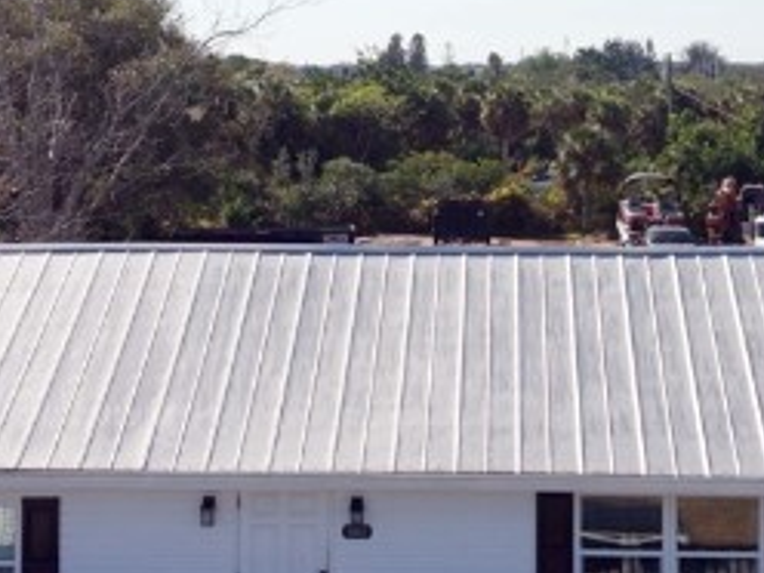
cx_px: 468
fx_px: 2185
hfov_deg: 19.8
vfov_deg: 14.8
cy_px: 55
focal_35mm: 99
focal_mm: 8.7
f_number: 1.8
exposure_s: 1/125
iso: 200
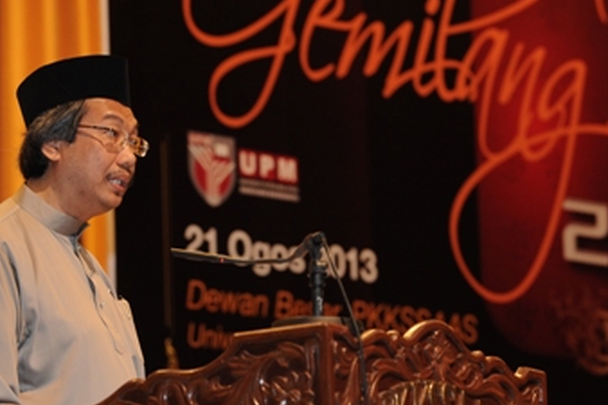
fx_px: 3579
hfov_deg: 9.7
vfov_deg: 6.5
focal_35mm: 212
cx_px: 281
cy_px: 229
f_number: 5.6
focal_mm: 160
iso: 1600
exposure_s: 1/80
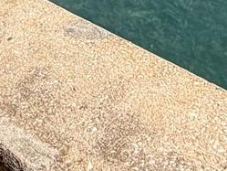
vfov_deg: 11.6
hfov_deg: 21.3
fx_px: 590
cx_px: 199
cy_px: -304
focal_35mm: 90
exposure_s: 1/1200
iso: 20
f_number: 2.2
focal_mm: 2.22
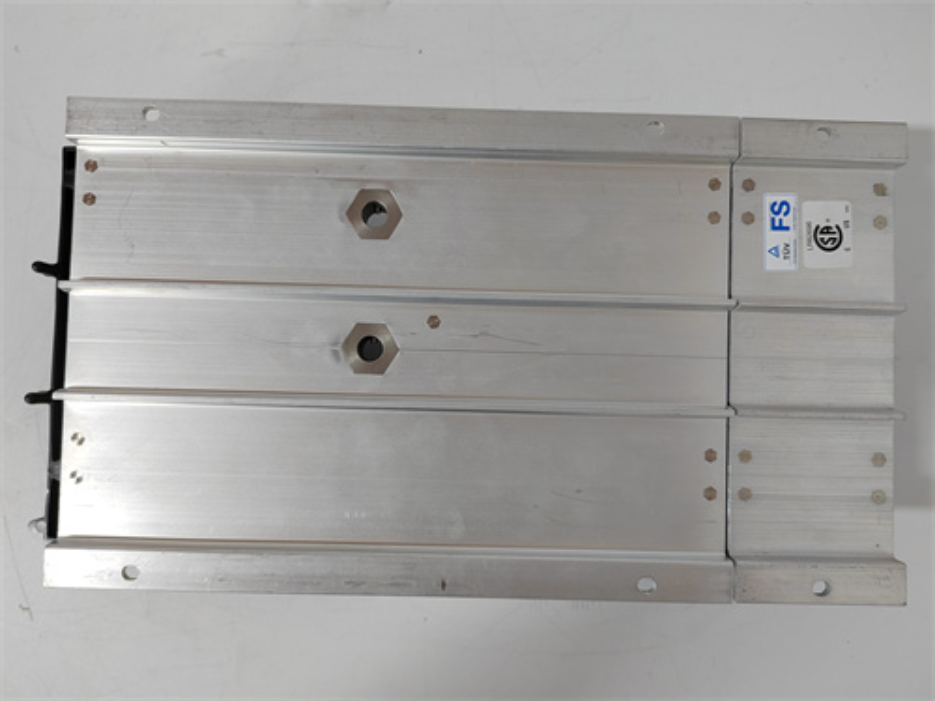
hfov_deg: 73.9
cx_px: 468
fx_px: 621
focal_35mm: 23
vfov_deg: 58.9
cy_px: 350
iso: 822
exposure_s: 1/50
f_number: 1.9
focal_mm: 5.52
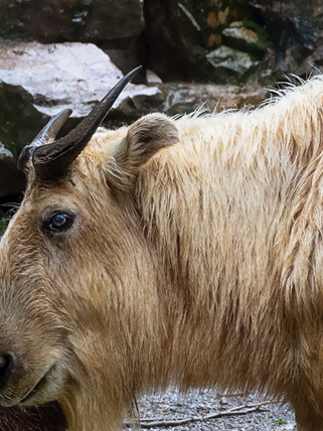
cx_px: 229
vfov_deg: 4.7
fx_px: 5213
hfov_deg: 3.5
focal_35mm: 419
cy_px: 356
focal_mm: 42.08
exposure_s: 1/125
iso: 400
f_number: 4.5
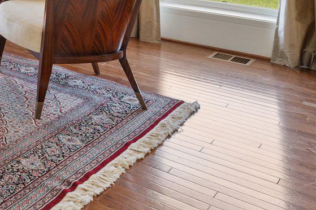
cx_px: -127
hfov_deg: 27.5
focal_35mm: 56
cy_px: -94
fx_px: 492
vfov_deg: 20.9
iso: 400
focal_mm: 15.3
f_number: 8
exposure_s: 1/10
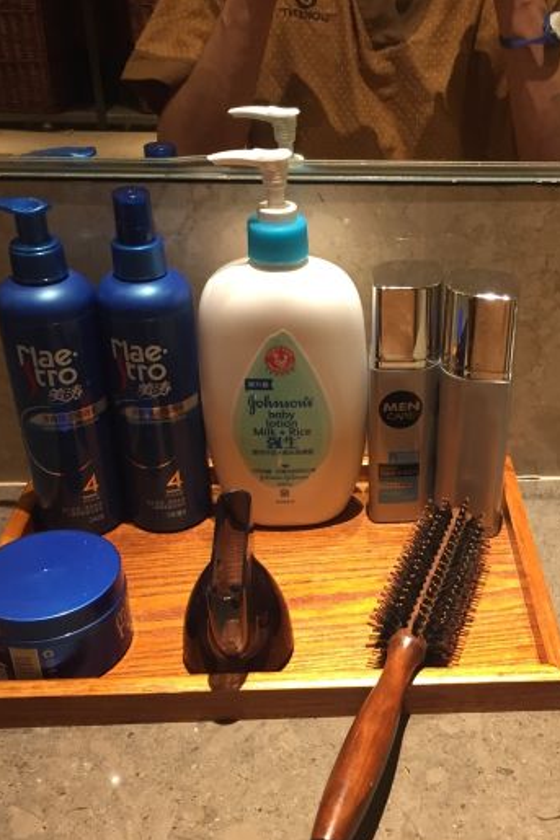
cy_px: 425
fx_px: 957
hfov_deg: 32.1
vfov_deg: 47.4
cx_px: 410
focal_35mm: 41
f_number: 2.2
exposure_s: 1/33
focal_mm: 4.15
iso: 125
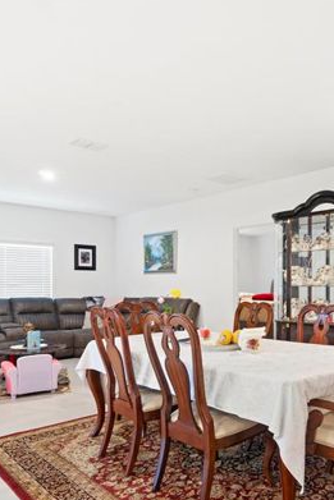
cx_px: 263
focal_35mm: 27
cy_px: 286
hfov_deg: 45.7
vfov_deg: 67.0
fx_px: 375
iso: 100
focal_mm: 10
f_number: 8
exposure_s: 3.2
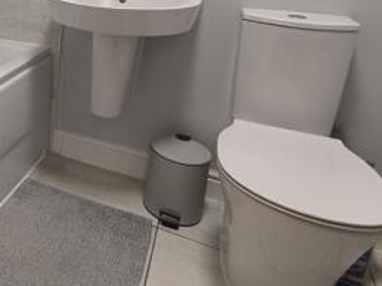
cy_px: 20
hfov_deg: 42.6
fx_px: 397
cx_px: -18
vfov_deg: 36.7
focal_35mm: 36
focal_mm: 1.65
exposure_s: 1/33.3
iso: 250
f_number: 2.2
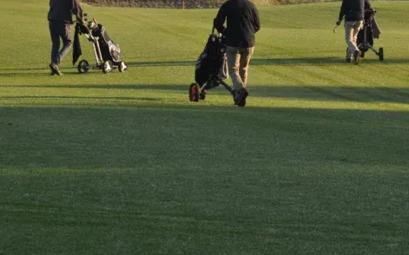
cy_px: 3
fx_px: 2295
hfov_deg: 10.2
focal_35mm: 206
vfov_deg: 6.3
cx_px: 223
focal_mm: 62
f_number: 8
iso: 200
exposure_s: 1/250
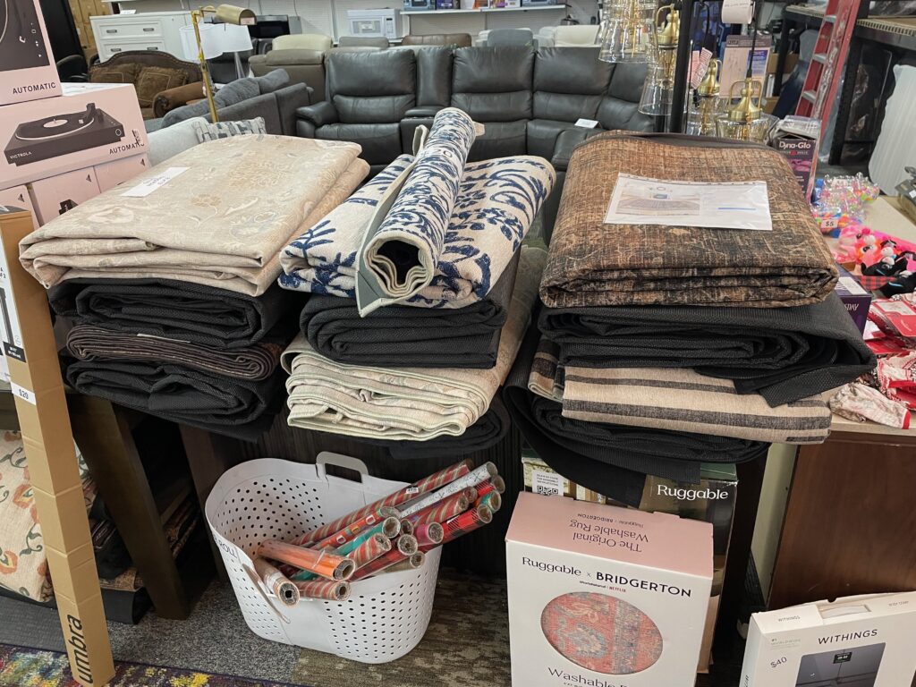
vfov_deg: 53.1
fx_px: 688
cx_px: 458
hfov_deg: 67.3
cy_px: 344
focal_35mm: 26
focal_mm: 4.2
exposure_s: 1/60
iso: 125
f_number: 1.6
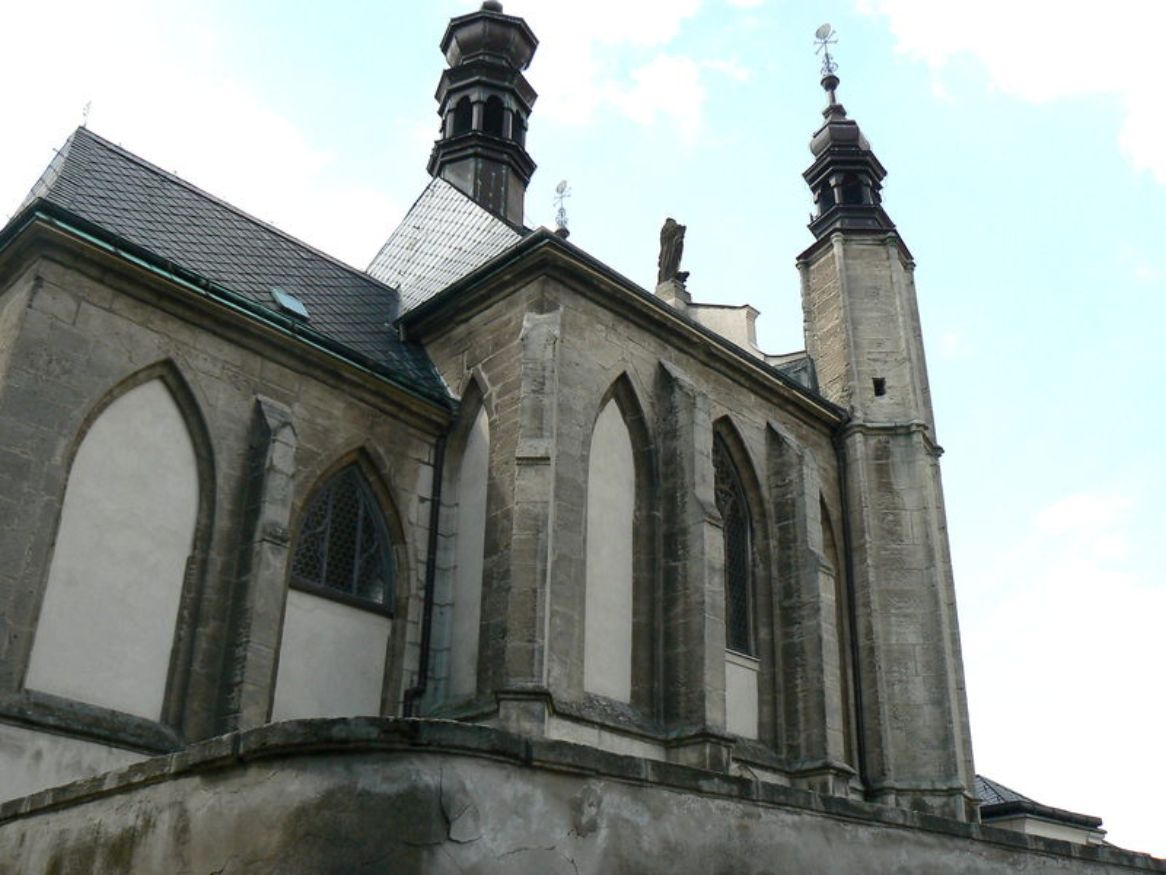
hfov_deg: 51.4
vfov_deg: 39.7
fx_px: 1213
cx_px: 583
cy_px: 438
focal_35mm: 36
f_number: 3.6
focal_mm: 6
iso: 100
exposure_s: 1/1000
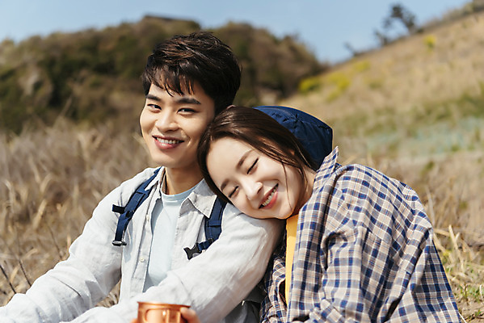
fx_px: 740
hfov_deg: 36.2
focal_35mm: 55
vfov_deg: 24.6
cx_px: 242
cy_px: 162
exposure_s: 1/2500
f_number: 2.8
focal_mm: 55
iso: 100
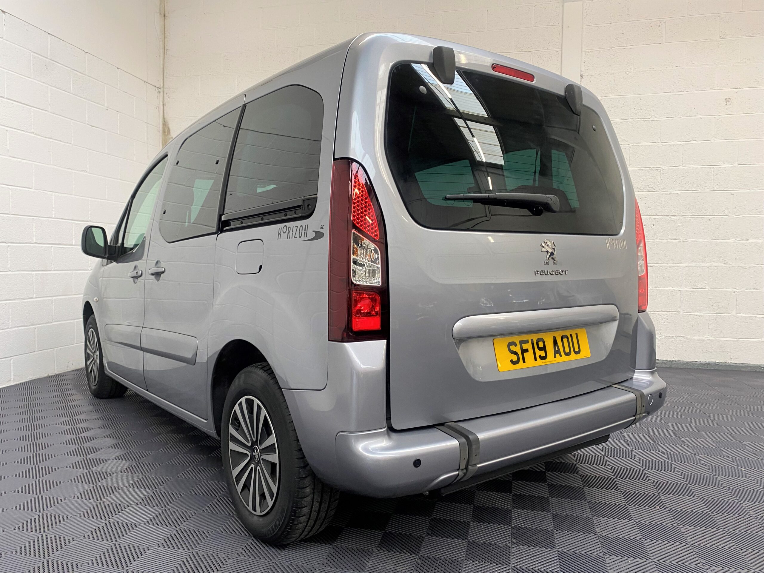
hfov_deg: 67.3
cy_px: 286
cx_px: 382
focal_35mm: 26
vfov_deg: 53.1
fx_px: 574
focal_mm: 4.25
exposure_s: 1/50
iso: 100
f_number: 1.8
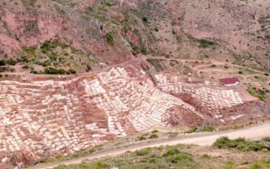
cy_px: 86
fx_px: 375
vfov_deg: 25.3
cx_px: 90
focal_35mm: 51
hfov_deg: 39.1
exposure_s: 1/200
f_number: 5
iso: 100
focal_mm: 20
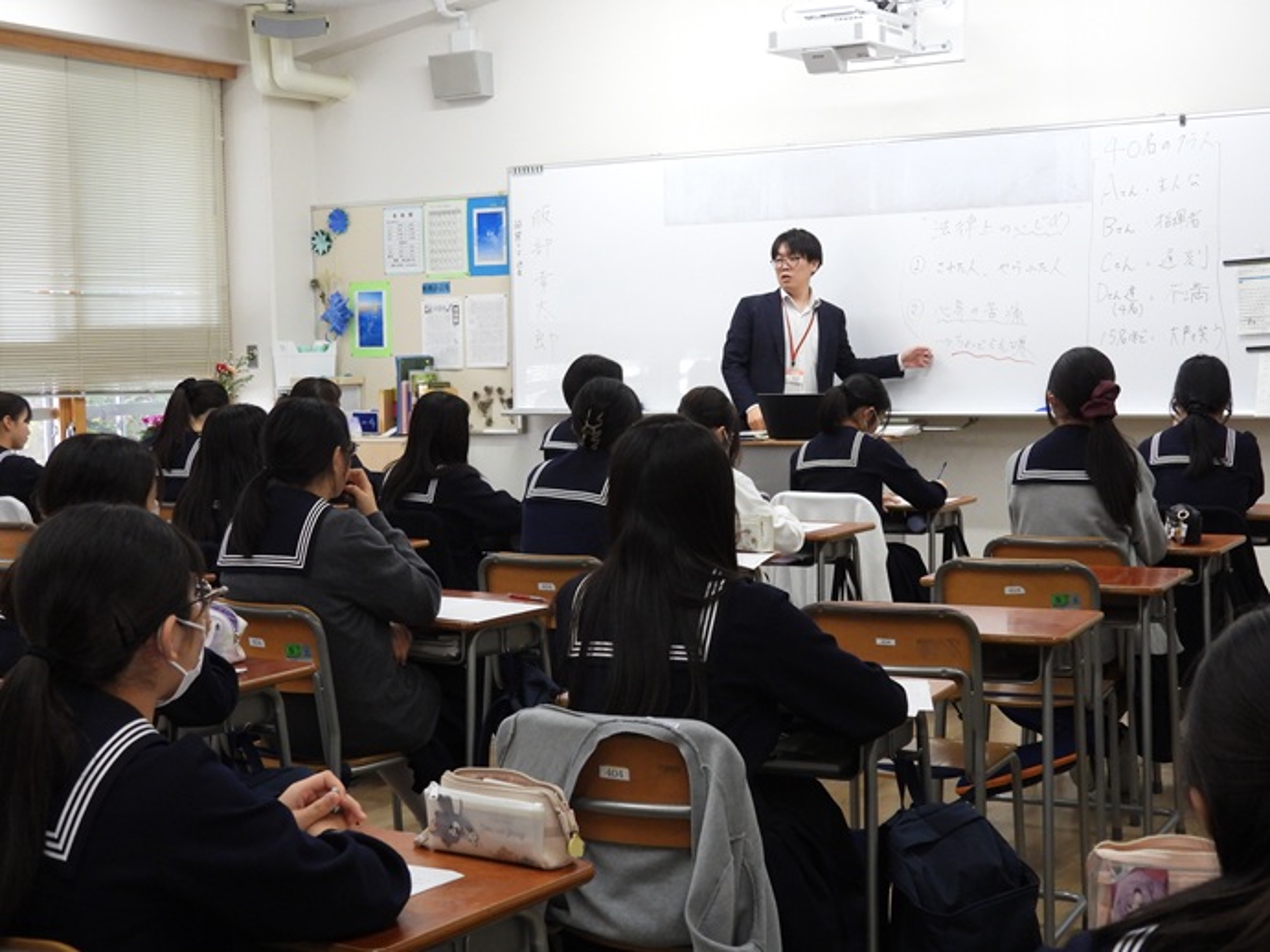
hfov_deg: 38.2
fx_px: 1834
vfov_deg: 29.1
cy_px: 476
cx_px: 635
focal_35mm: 50
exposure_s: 1/80
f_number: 3.5
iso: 400
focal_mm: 8.9
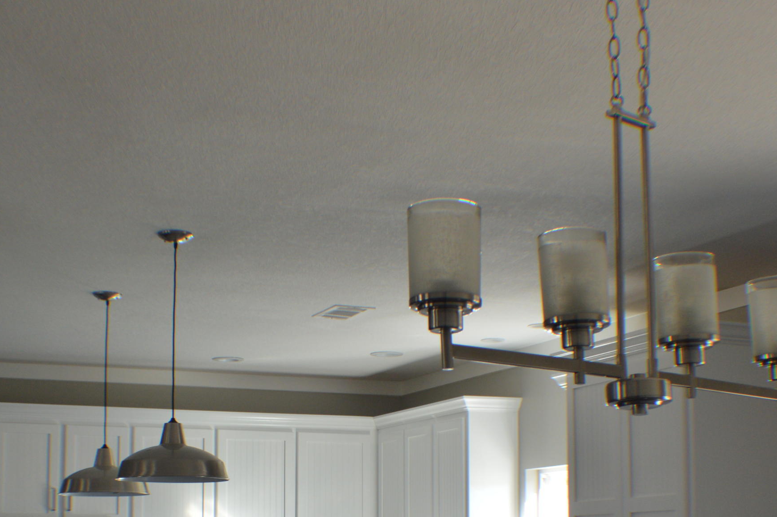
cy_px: 434
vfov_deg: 18.0
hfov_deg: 27.1
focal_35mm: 75
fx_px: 1614
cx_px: 371
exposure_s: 1/60
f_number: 4.5
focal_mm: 29
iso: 400
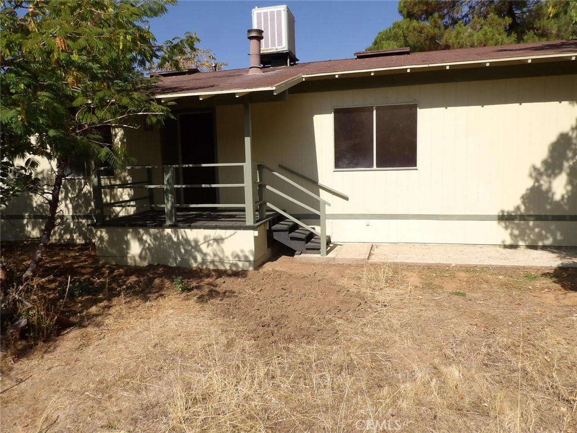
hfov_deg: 71.6
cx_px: 288
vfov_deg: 56.8
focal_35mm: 24
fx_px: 400
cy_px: 216
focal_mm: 4.3
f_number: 4.6
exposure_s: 1/734
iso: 100
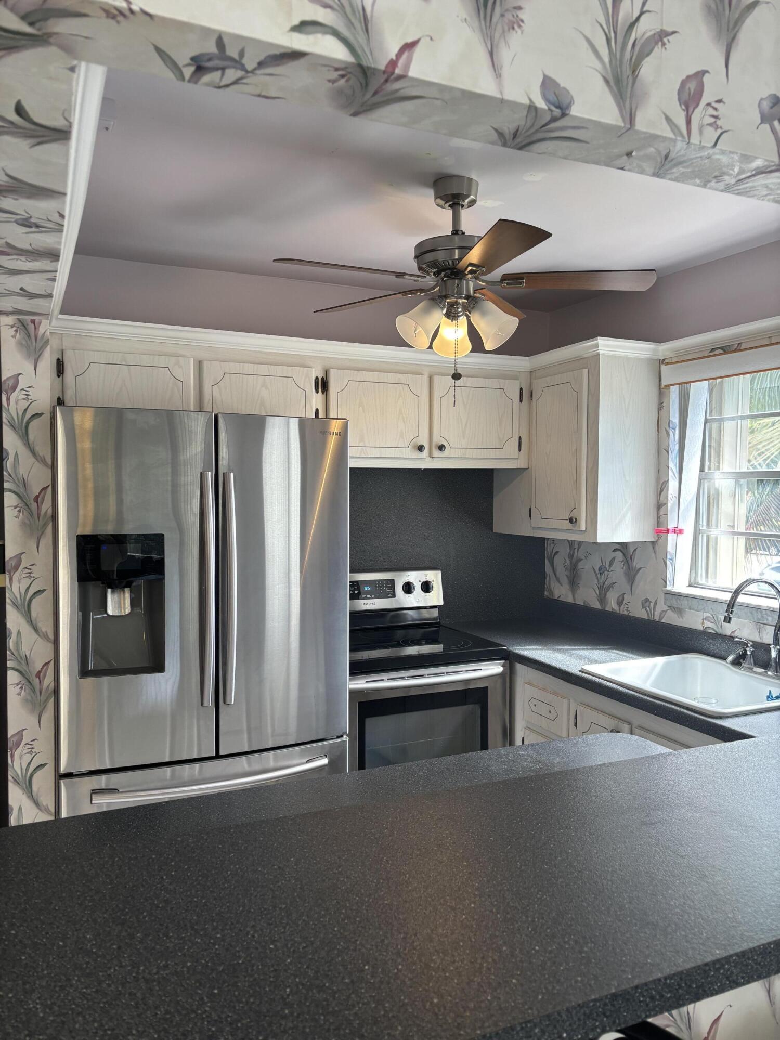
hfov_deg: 53.1
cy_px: 520
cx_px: 390
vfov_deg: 67.3
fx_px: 781
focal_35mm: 26
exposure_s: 1/120
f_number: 1.6
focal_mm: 5.96
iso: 100
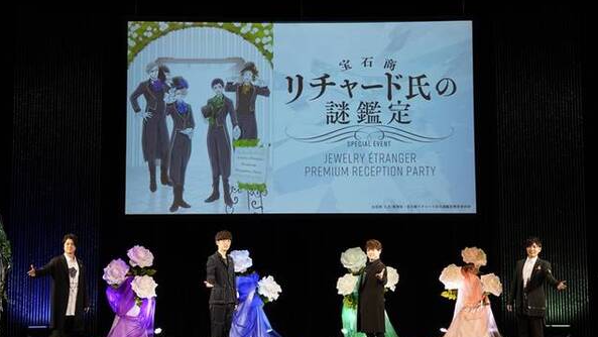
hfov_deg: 39.2
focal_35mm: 53
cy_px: 191
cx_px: 300
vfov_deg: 22.6
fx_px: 841
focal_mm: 50
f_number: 6.3
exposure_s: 1/320
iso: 4000
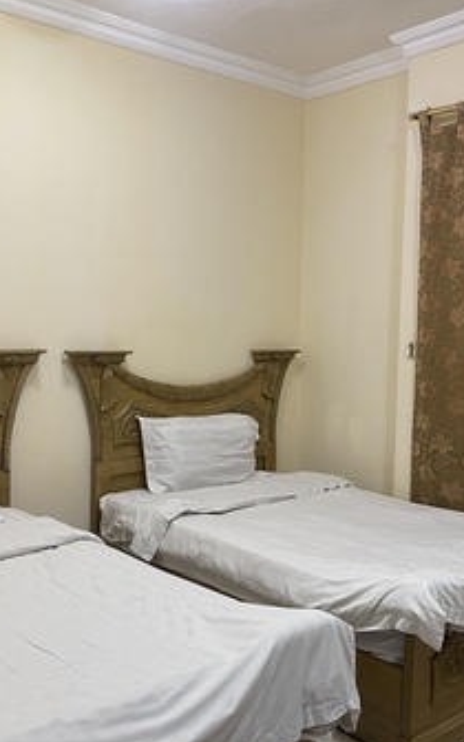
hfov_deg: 35.3
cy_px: 372
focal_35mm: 36
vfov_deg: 54.0
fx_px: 728
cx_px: 233
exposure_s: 1/60
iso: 320
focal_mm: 5.1
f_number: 1.6
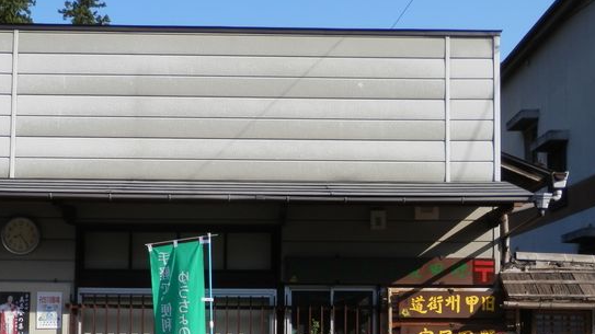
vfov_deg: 22.3
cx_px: 291
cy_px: 274
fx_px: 836
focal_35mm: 53
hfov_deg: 39.2
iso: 80
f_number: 3.4
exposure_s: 1/800
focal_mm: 6
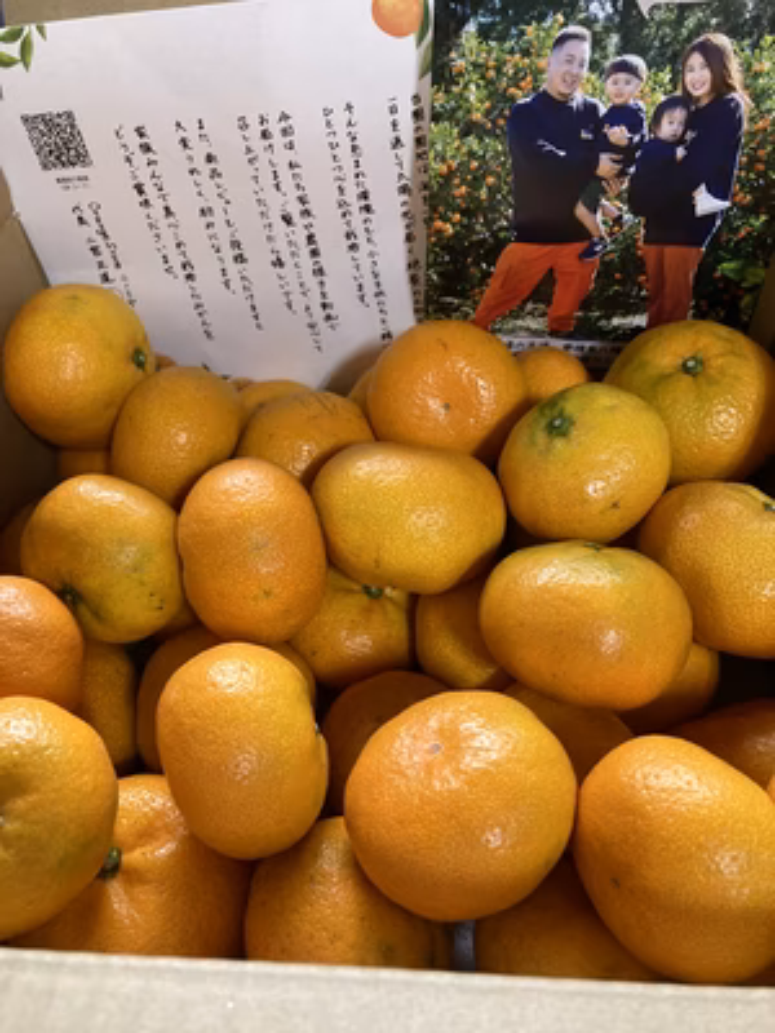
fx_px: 836
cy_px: 516
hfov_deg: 49.7
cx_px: 388
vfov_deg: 63.4
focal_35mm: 28
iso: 250
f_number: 1.8
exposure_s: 1/33
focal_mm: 3.99
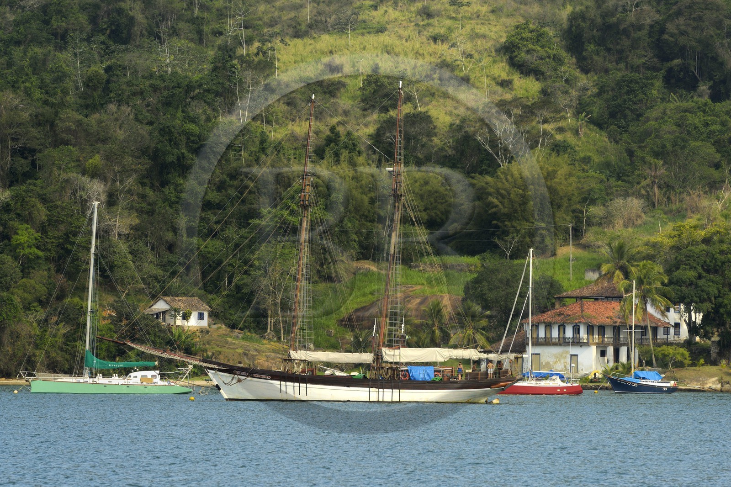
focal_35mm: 202
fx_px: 4111
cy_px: 244
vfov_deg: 6.8
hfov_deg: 10.2
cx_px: 366
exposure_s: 1/400
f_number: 4.5
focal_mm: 135
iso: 100
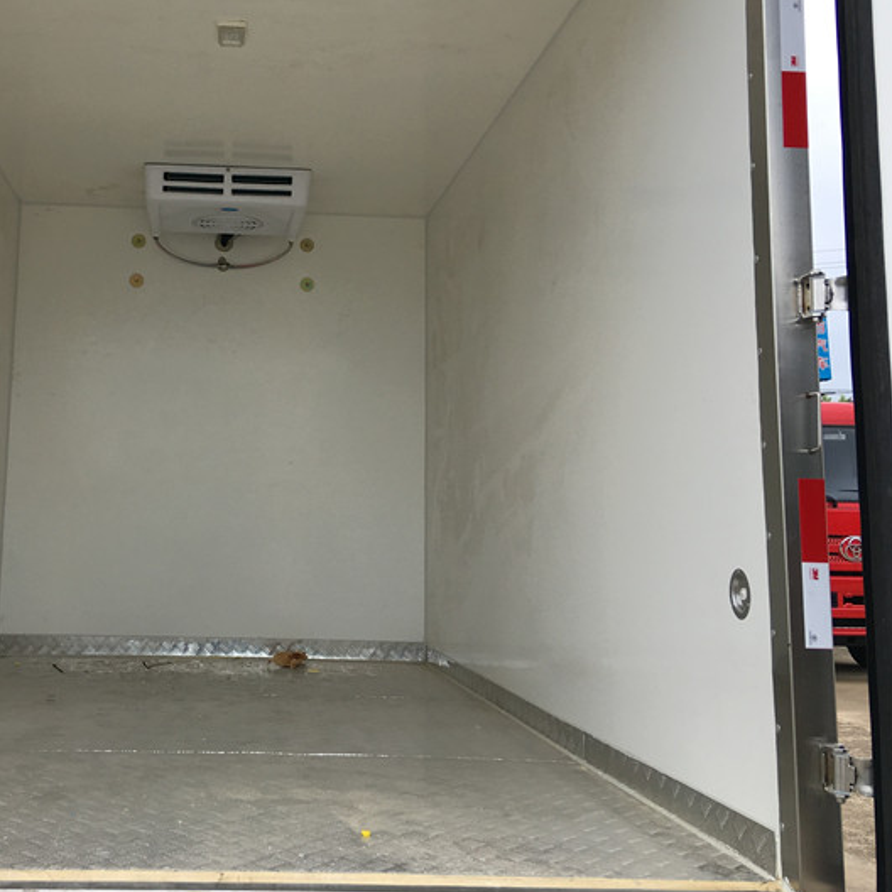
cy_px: 356
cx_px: 257
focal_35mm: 42
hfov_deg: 39.3
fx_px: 1224
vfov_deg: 39.9
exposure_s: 1/864
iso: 25
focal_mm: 4.15
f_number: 2.2
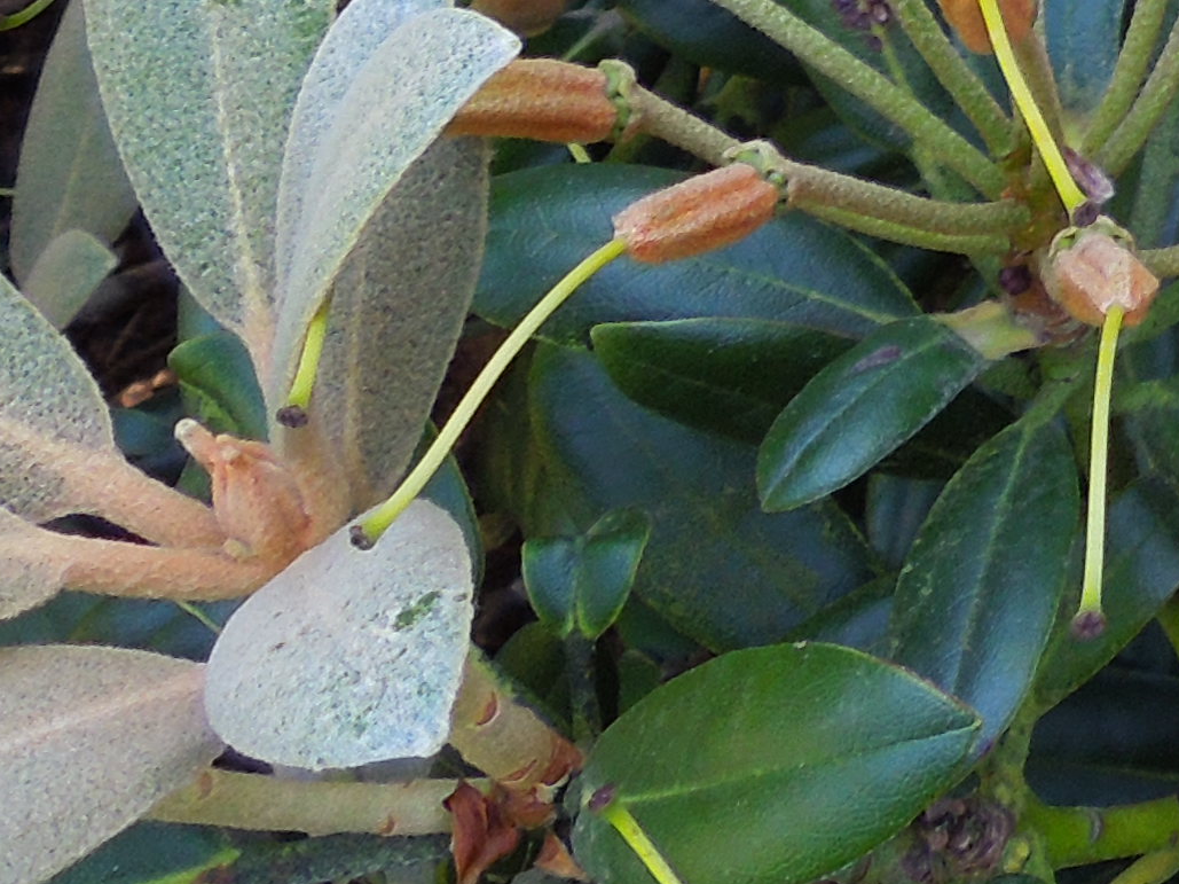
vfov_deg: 11.6
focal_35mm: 112
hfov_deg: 15.0
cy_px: -972
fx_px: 3813
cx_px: 2182
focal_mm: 4.5
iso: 100
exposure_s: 1/50
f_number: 3.3
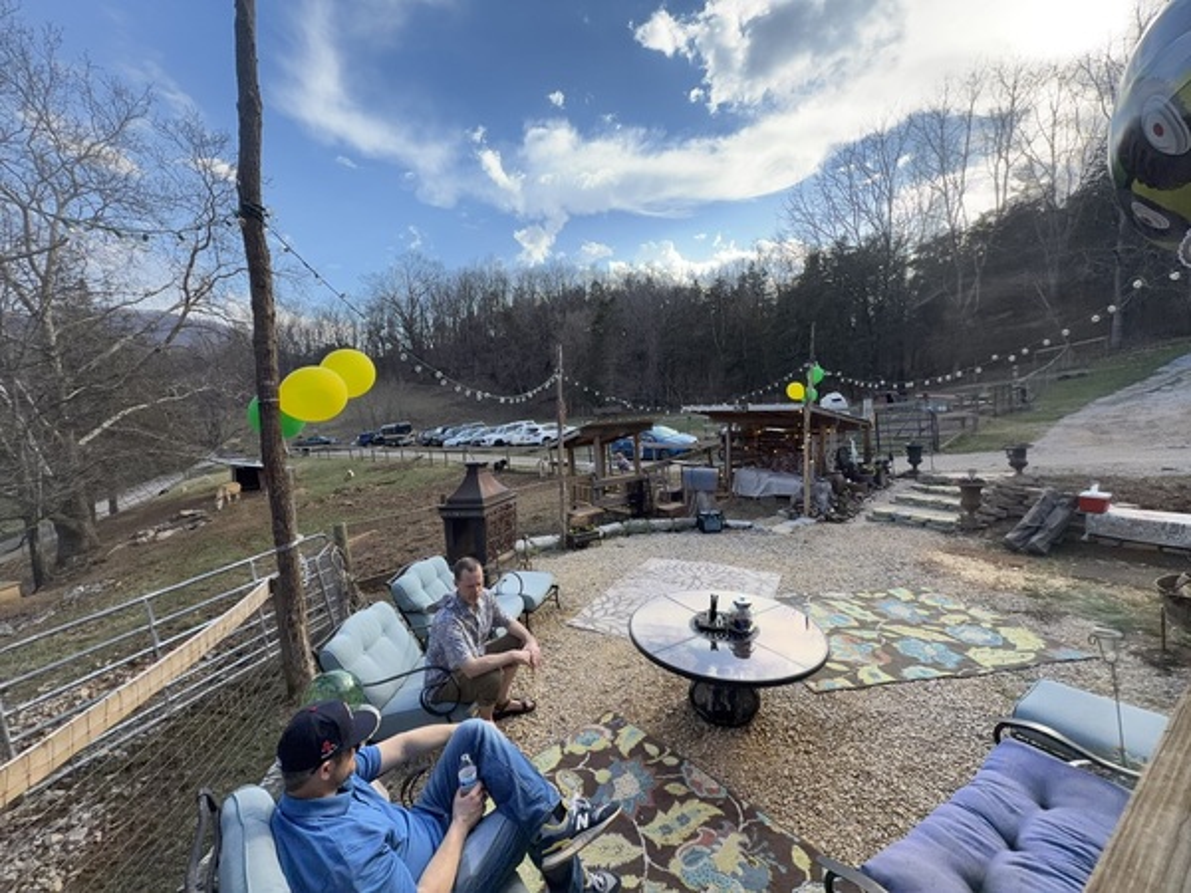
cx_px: 596
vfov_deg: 85.7
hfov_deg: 102.1
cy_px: 446
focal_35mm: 14
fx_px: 482
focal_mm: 2.22
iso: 40
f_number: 2.2
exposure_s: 1/502
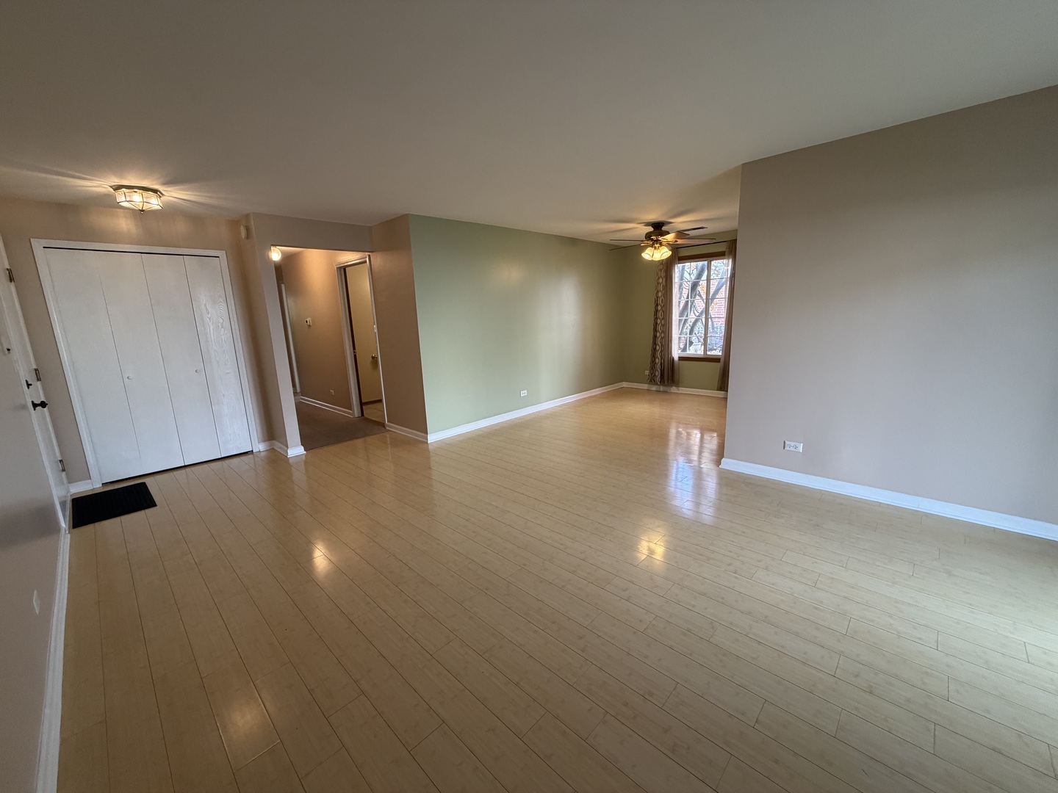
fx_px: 428
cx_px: 529
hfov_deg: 102.1
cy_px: 396
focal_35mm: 14
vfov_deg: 85.7
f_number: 2.2
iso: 200
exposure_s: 1/60
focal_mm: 2.22
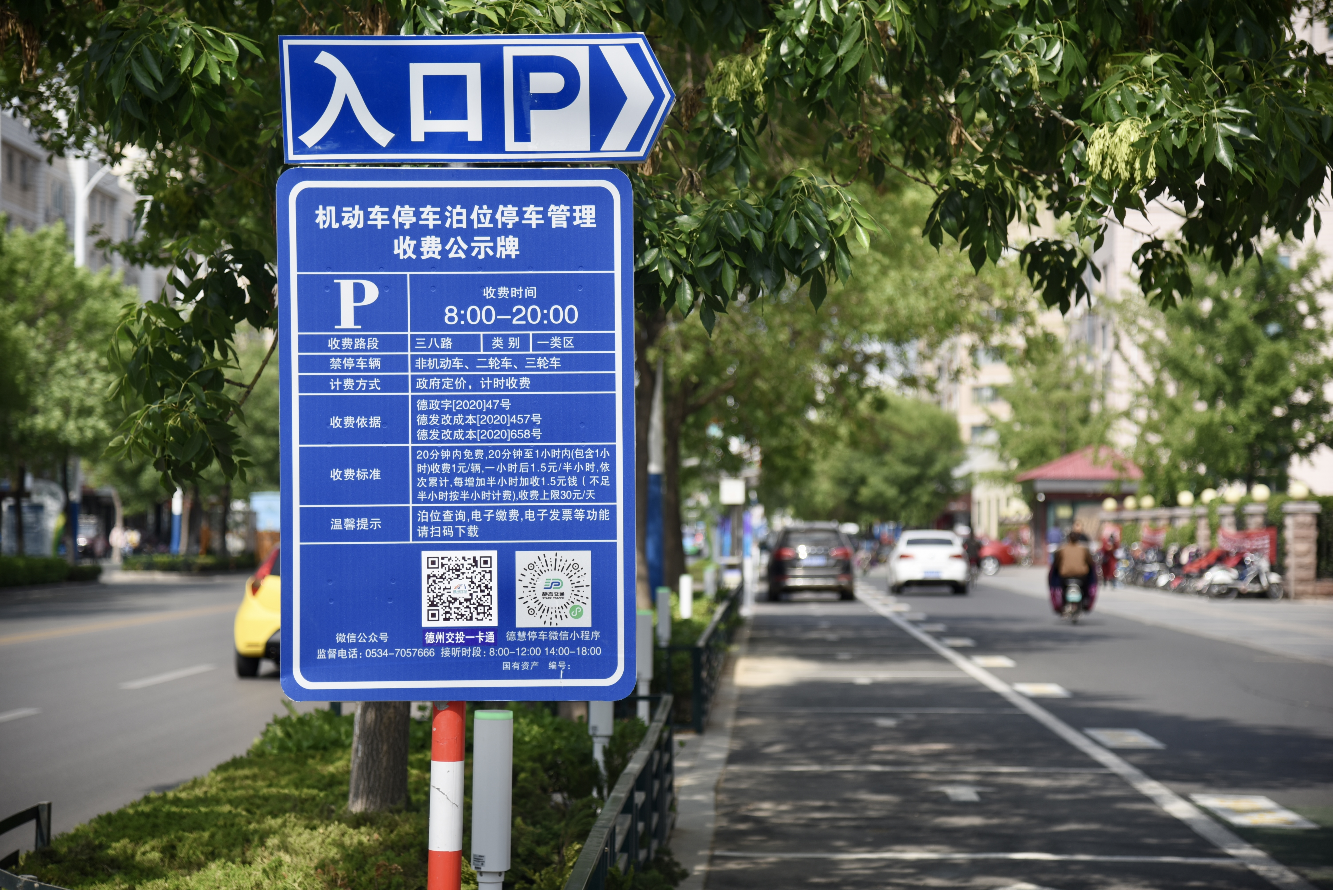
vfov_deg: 16.7
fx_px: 3037
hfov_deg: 24.8
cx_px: 666
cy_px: 445
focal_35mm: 82
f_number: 4
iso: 100
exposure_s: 1/800
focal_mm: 82
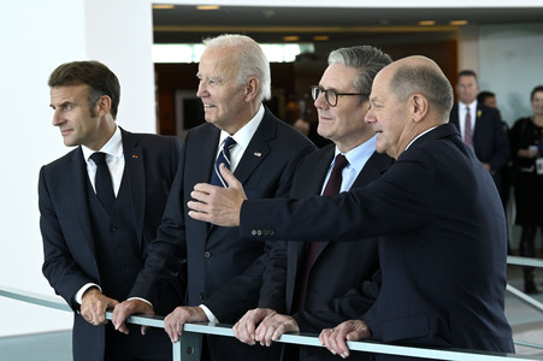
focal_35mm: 120
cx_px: 272
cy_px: 180
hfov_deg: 17.1
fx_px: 1809
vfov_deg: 11.4
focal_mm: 120
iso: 4000
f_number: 7.1
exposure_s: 1/640
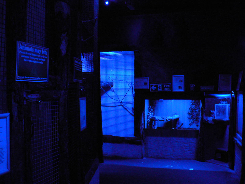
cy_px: 92
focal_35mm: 36
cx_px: 122
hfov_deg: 51.4
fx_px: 255
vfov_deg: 39.7
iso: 200
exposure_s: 1/4
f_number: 2.8
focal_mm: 6
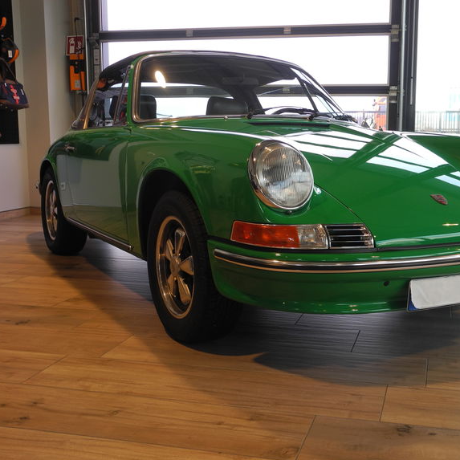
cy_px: 230
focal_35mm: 45
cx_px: 288
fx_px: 677
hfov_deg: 37.3
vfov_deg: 37.6
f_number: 3.2
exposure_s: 1/60
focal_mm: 8.1
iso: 100
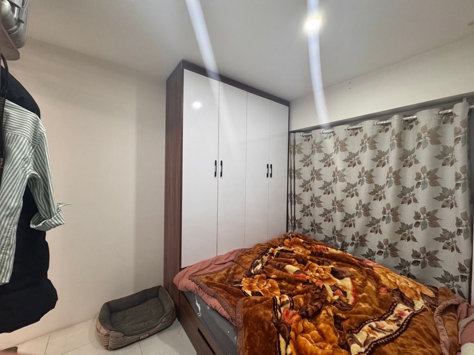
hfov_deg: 102.1
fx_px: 192
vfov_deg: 85.7
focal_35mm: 14
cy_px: 178
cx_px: 237
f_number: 2.2
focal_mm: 2.22
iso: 320
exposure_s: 1/100
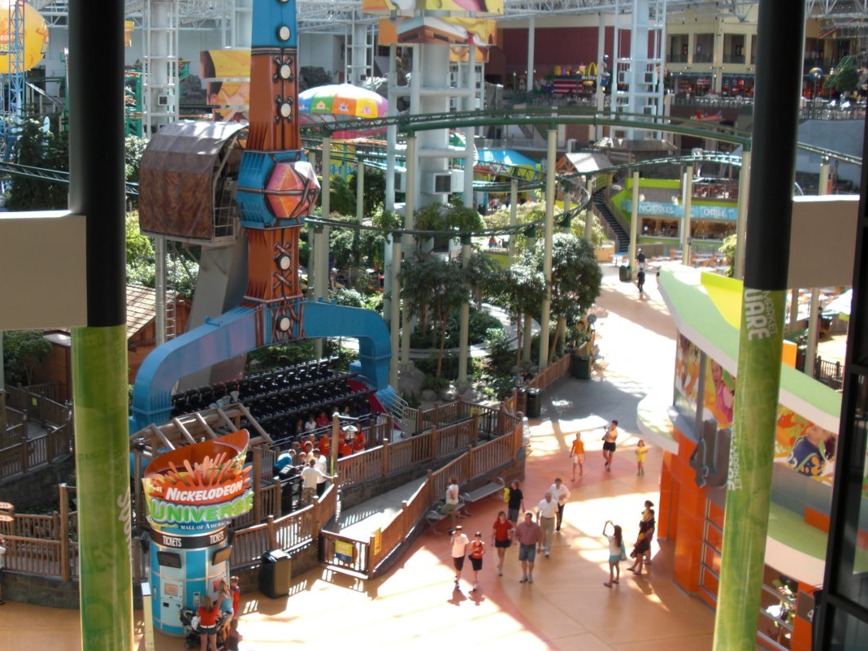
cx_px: 316
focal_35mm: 46
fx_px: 1153
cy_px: 257
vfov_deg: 31.4
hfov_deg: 40.9
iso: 50
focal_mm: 6.3
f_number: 2.8
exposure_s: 1/100
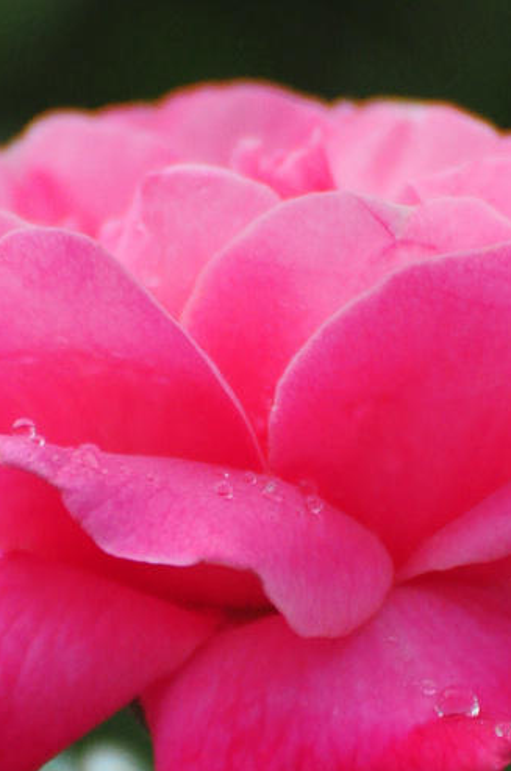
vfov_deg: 1.7
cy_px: 570
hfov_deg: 1.1
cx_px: 161
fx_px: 26429
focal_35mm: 1237
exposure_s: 1/80
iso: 1000
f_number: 5.6
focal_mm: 300
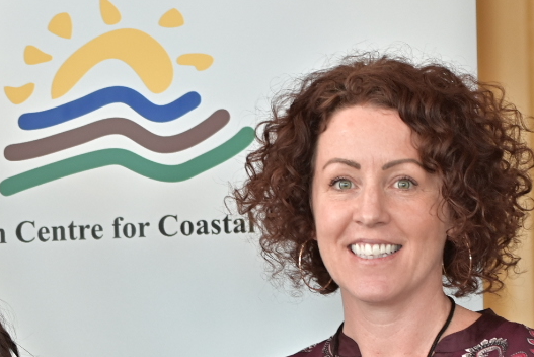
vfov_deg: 6.3
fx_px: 3191
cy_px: 461
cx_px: 63
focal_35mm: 215
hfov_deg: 9.5
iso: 500
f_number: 2.8
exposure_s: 1/80
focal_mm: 70
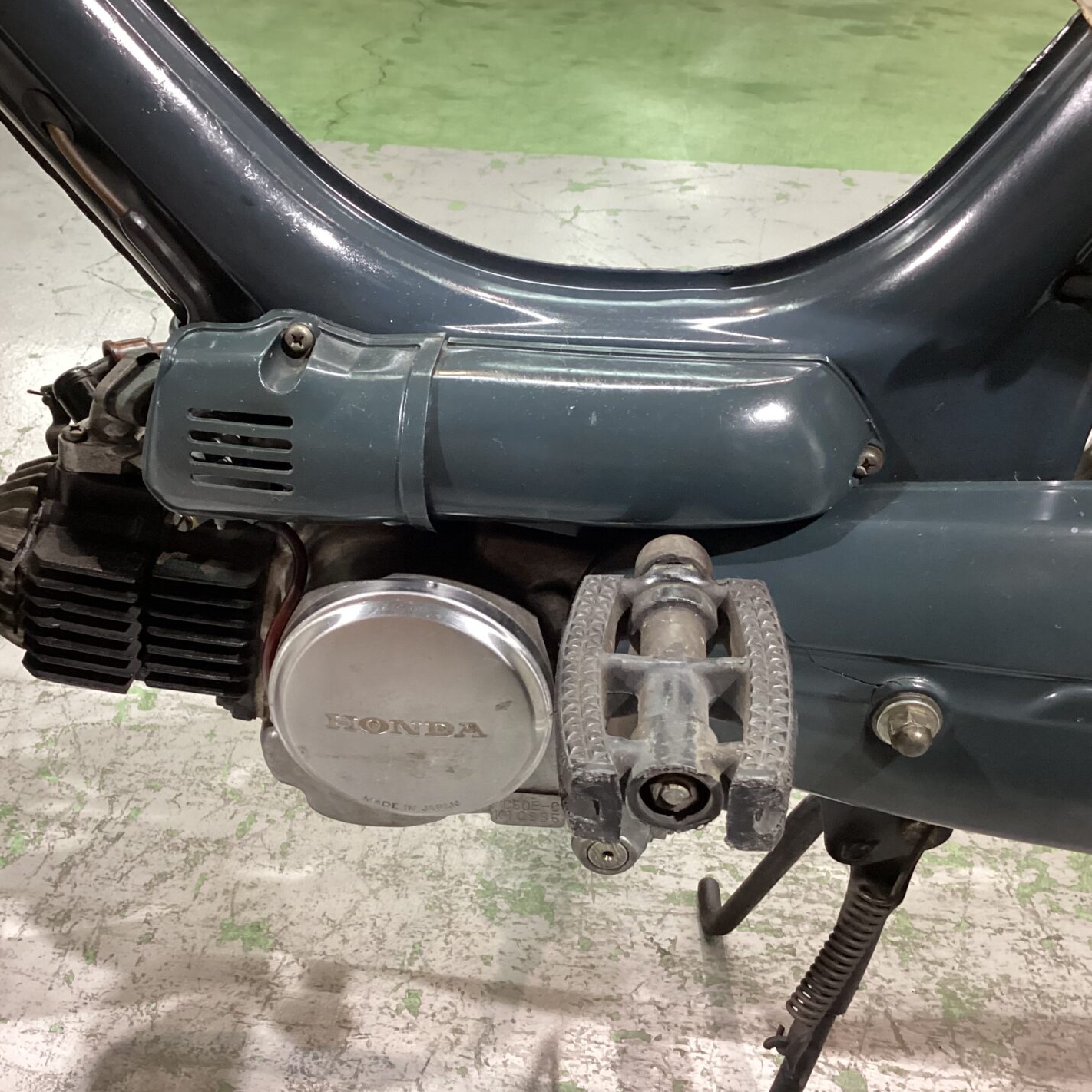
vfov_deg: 44.9
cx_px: 490
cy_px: 544
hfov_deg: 44.9
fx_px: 1321
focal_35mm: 37
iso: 320
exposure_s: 1/40
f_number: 2.4
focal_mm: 3.3
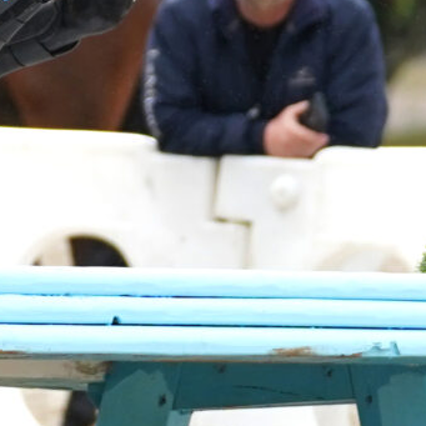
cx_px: -267
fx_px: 10846
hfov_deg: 2.2
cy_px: -9
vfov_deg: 2.2
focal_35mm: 779
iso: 800
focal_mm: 122
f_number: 2.8
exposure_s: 1/4000
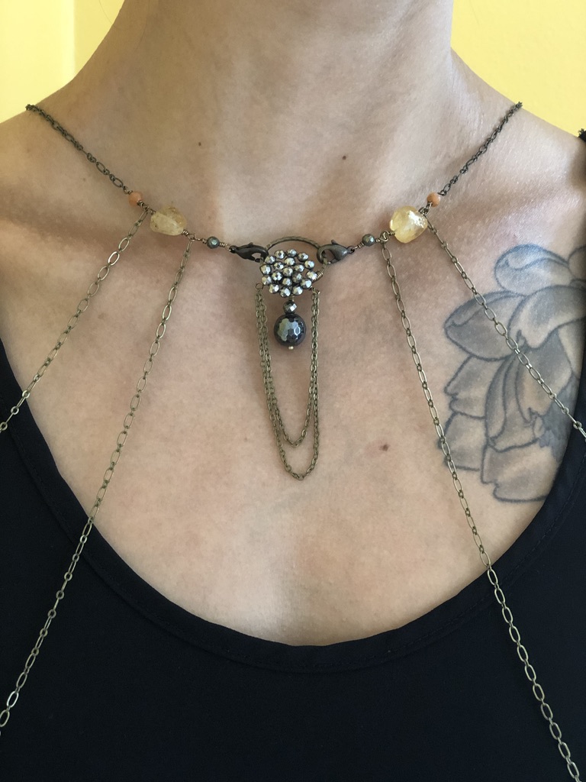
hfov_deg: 25.7
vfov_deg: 33.8
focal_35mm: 57
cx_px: 293
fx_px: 1287
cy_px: 391
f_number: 2.8
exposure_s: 1/30
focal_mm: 6.6
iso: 200
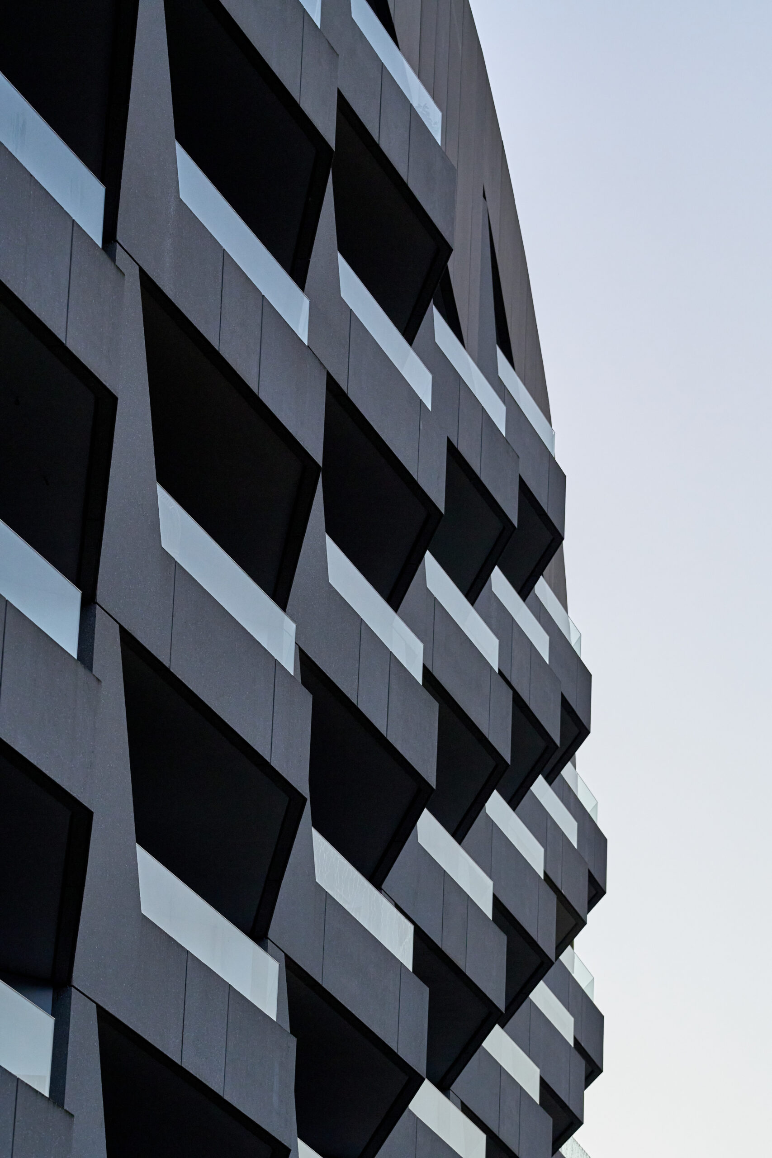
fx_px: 5065
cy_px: 579
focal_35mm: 158
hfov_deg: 8.7
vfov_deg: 13.0
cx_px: 386
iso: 1000
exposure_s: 1/160
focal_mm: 105
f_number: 4
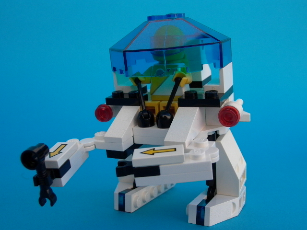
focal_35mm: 38
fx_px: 337
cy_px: 115
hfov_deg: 49.0
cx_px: 154
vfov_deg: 37.7
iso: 100
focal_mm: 7.62
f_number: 4.14
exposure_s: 1/280
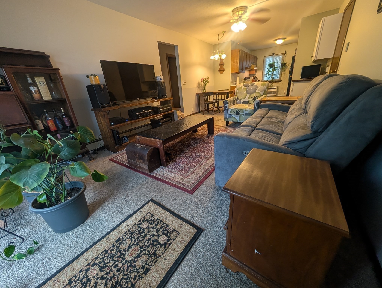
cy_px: 144
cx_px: 191
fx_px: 133
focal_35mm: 12
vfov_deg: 94.6
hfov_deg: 110.5
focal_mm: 2.02
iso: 61
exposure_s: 1/24
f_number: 1.7
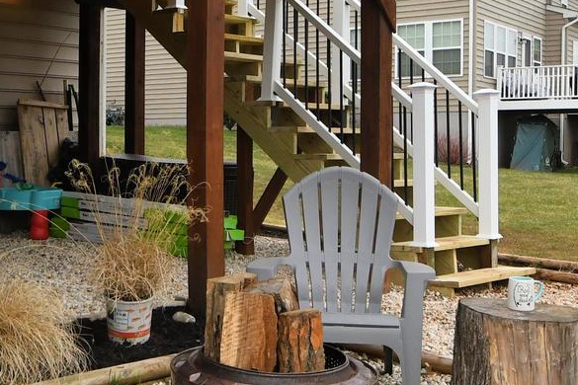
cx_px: 151
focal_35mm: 56
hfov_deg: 34.9
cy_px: 164
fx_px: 899
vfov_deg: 24.2
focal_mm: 11
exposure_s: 1/1000
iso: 500
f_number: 5.6
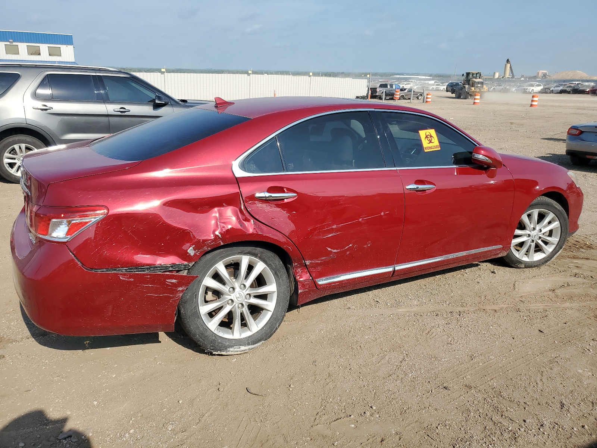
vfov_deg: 53.1
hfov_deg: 67.3
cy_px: 224
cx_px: 298
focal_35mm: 26
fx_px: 448
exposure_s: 1/3333
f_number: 1.5
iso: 50
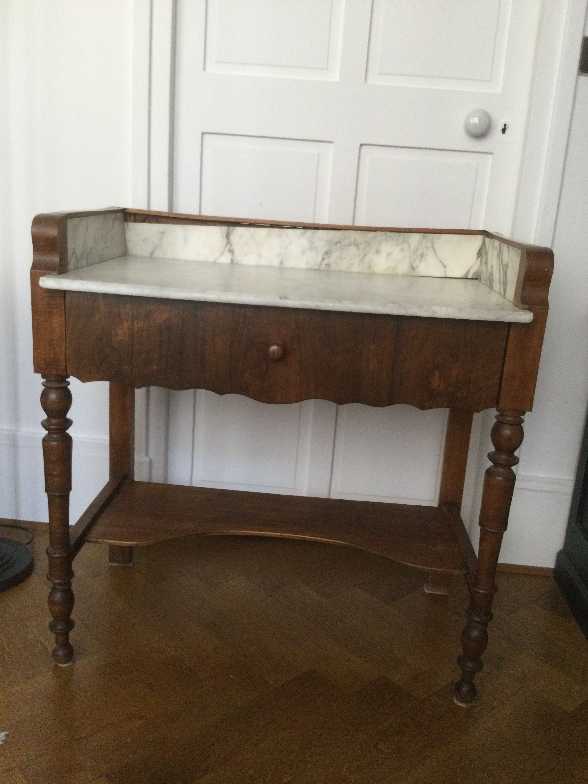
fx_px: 702
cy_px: 392
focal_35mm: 31
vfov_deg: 58.4
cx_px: 294
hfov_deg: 45.4
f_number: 2.4
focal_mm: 3.3
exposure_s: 1/20
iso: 250
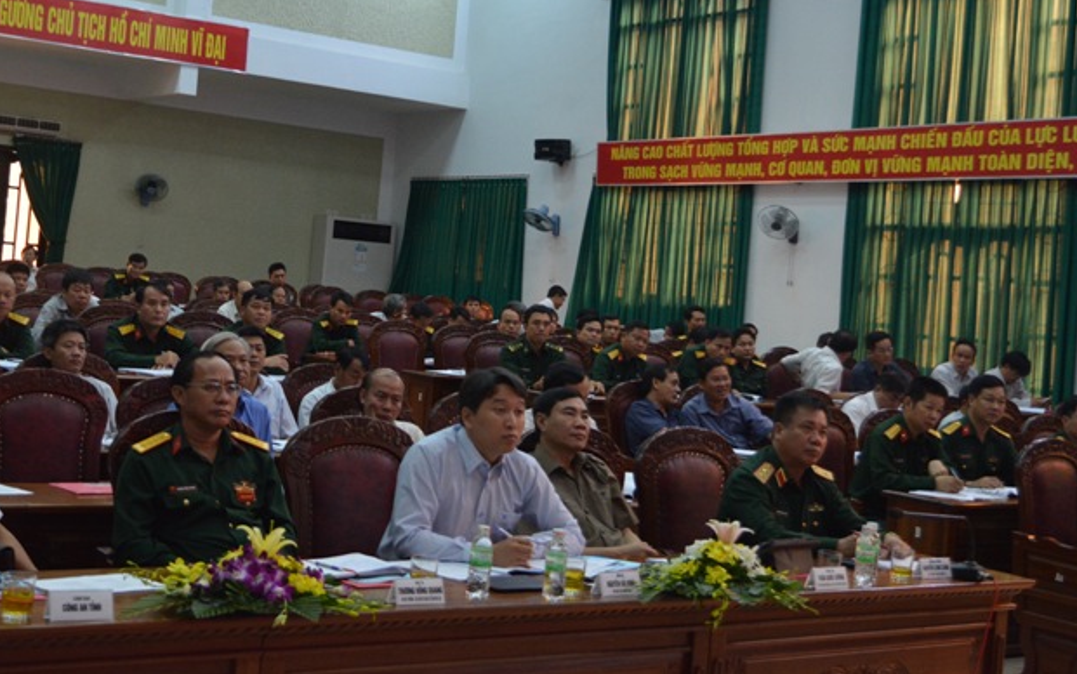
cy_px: 236
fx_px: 1556
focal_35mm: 53
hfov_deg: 38.0
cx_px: 438
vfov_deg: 24.3
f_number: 4.5
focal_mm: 28
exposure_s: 1/80
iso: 1600
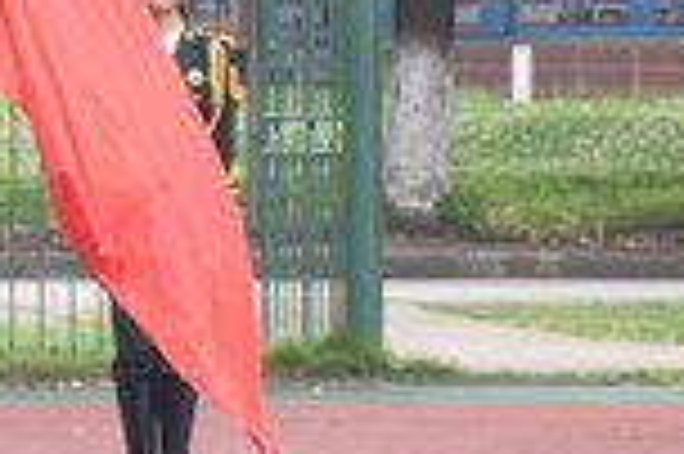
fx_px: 13077
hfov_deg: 3.0
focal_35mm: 689
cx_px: -212
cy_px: 83
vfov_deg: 2.0
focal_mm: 140
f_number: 5.6
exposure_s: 1/400
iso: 640
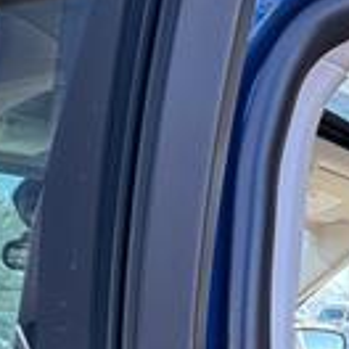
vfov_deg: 24.2
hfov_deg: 20.1
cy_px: 481
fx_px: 684
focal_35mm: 60
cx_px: 637
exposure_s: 1/110
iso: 40
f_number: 2.2
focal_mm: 2.22
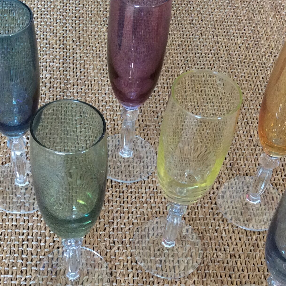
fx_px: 561
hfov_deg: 28.6
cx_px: 117
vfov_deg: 28.3
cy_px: 202
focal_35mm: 60
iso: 100
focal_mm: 3.3
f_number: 2.4
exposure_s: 1/25
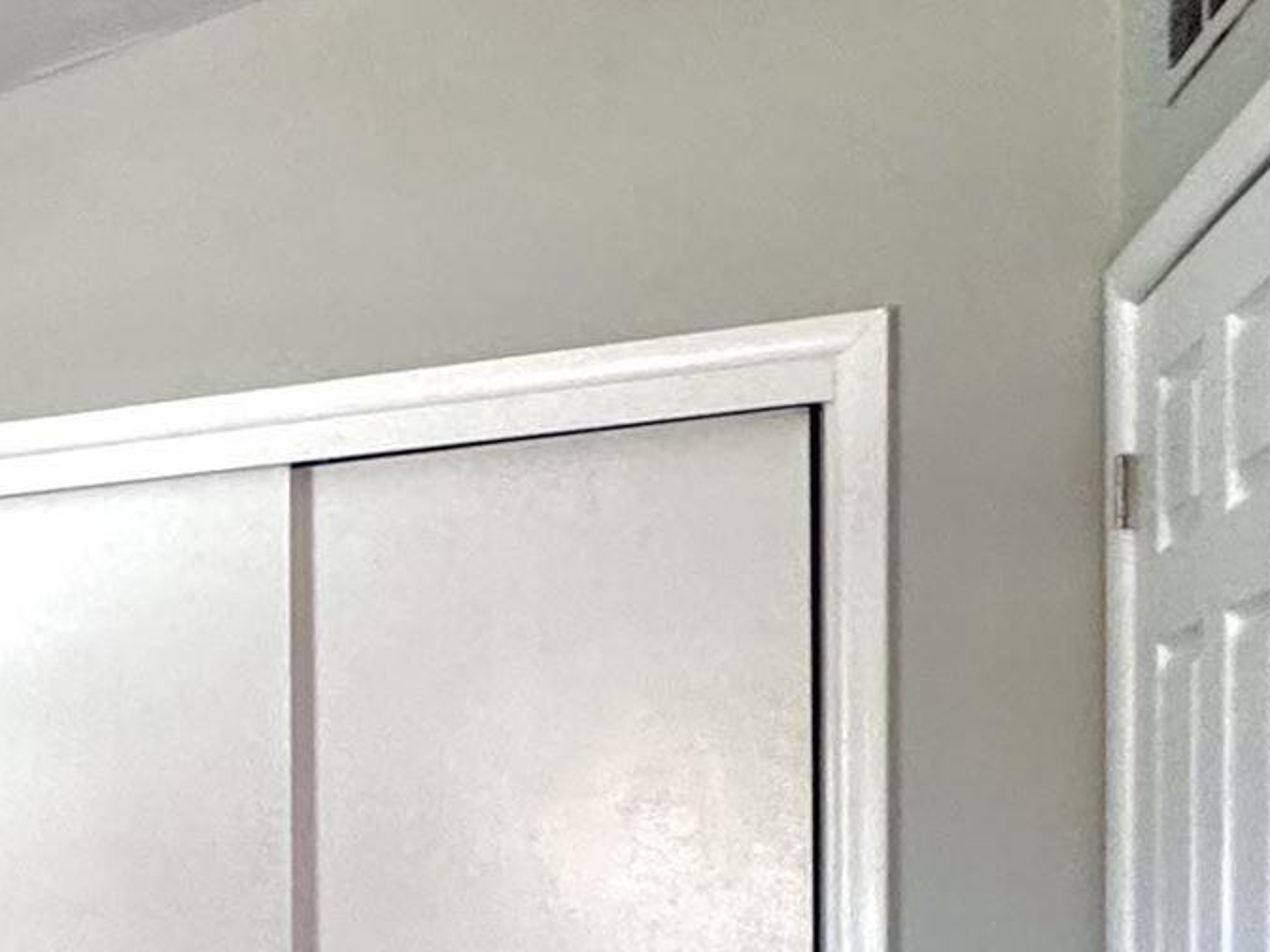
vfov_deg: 21.6
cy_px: 1073
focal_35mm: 64
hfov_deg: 23.4
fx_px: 2348
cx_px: -697
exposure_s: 1/75
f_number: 2.2
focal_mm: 2.22
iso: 320
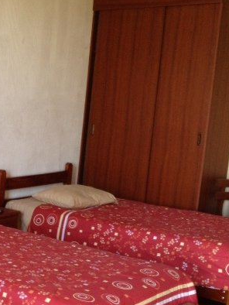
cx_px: -54
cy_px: 190
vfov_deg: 27.3
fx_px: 626
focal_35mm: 71
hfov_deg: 19.4
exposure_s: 1/20
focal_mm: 4.28
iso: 100
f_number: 2.4
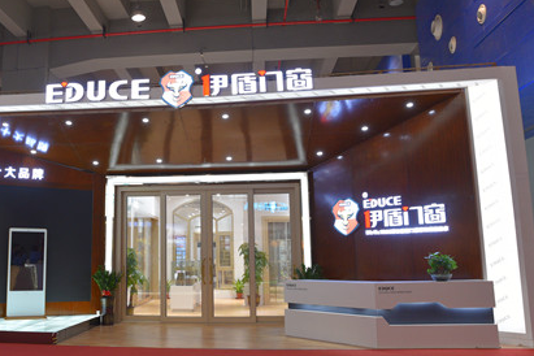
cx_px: 178
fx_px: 519
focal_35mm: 35
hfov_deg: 53.4
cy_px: 161
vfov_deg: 37.8
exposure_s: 1/100
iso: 800
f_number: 4.5
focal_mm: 24
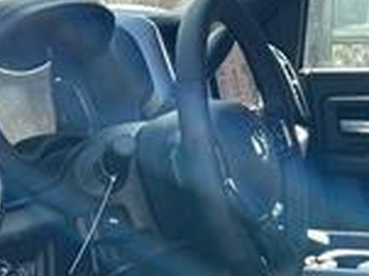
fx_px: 1172
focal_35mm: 110
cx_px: 318
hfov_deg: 17.7
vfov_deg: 13.3
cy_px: 256
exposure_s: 1/452
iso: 50
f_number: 1.5
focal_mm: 5.7
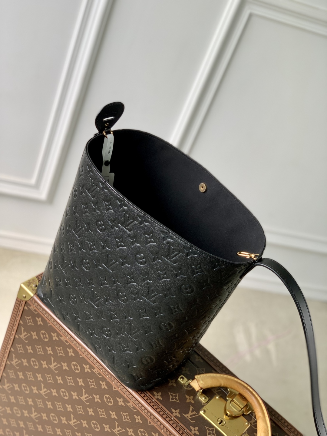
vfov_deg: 36.8
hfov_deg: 28.0
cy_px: 218
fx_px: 655
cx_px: 164
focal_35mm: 52
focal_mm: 6
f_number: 2.4
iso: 32
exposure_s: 1/122
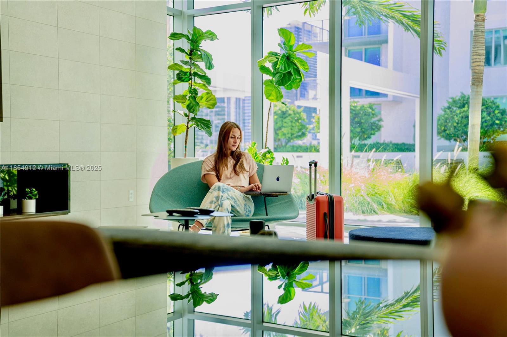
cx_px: 254
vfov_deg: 25.5
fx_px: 746
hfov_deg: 37.5
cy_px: 168
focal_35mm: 53
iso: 80
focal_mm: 53
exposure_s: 1/125
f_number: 2.8
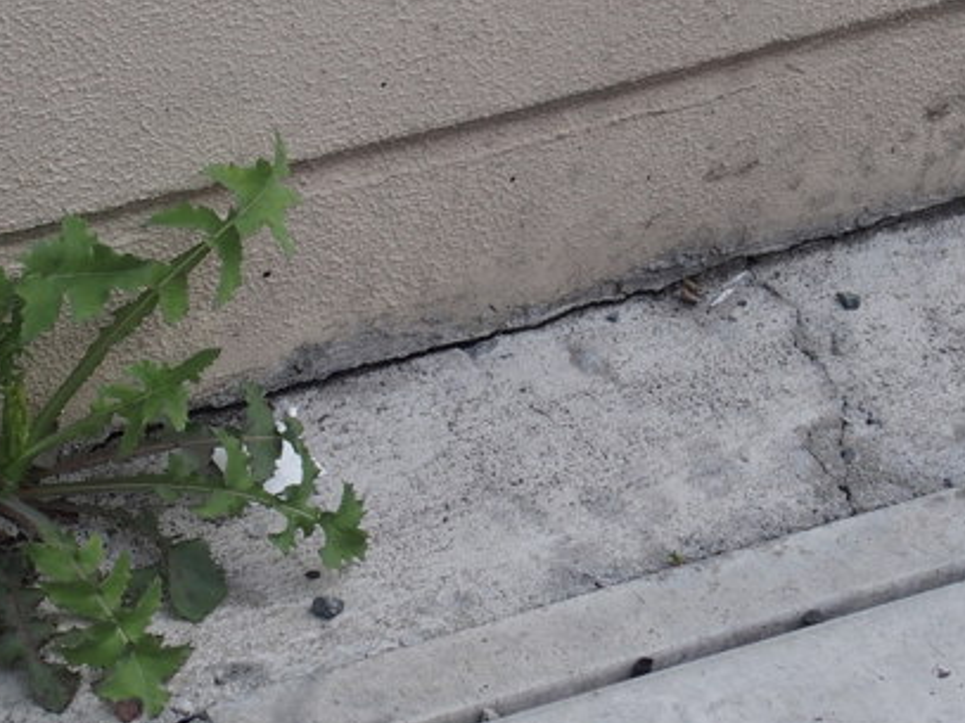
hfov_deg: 11.6
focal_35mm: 171
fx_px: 4766
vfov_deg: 8.7
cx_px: 379
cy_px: 247
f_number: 2.8
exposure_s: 1/1000
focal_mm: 14.5
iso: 100
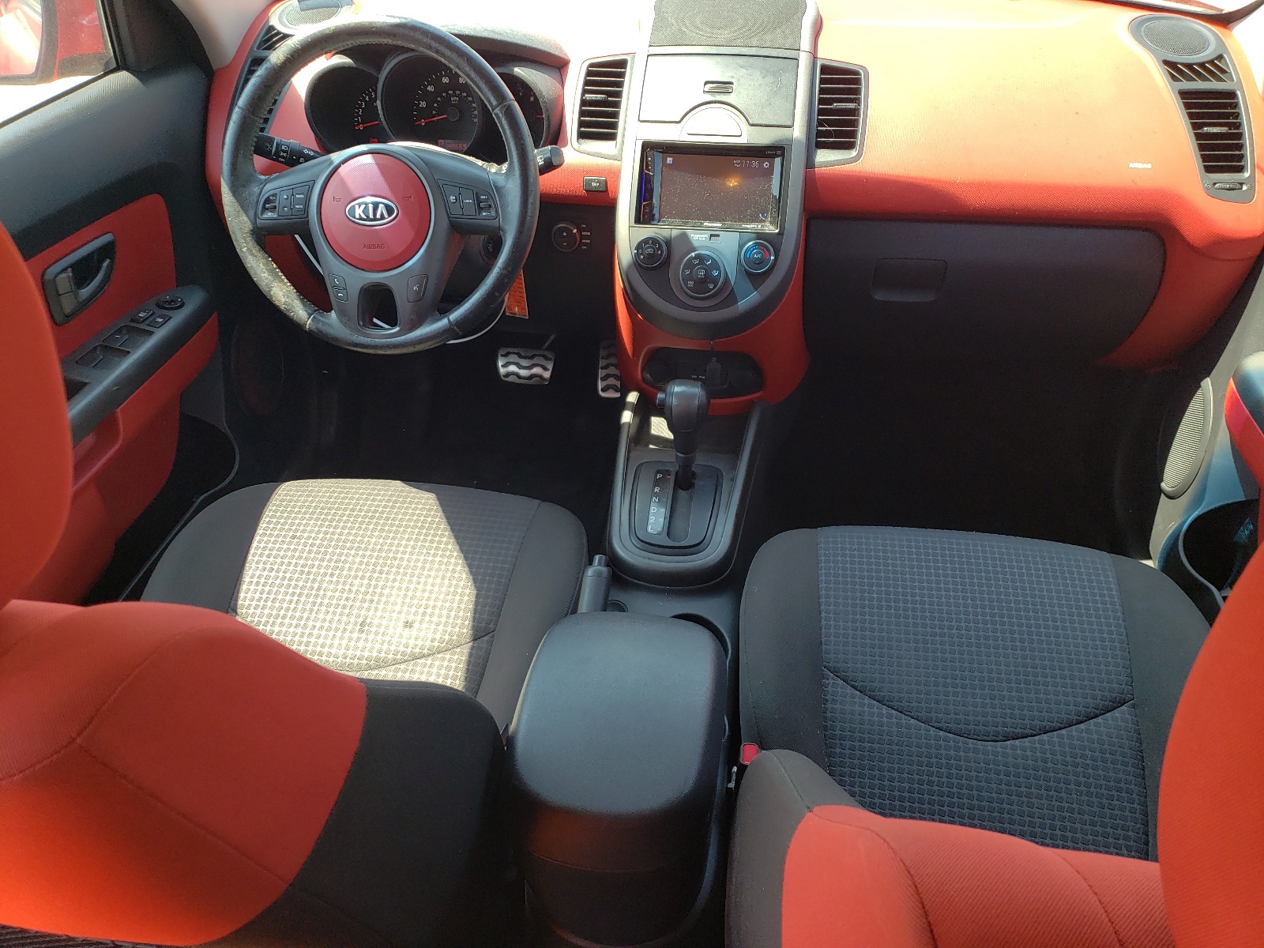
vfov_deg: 53.1
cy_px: 474
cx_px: 632
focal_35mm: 26
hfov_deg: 67.3
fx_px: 949
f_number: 1.5
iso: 50
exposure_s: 1/270
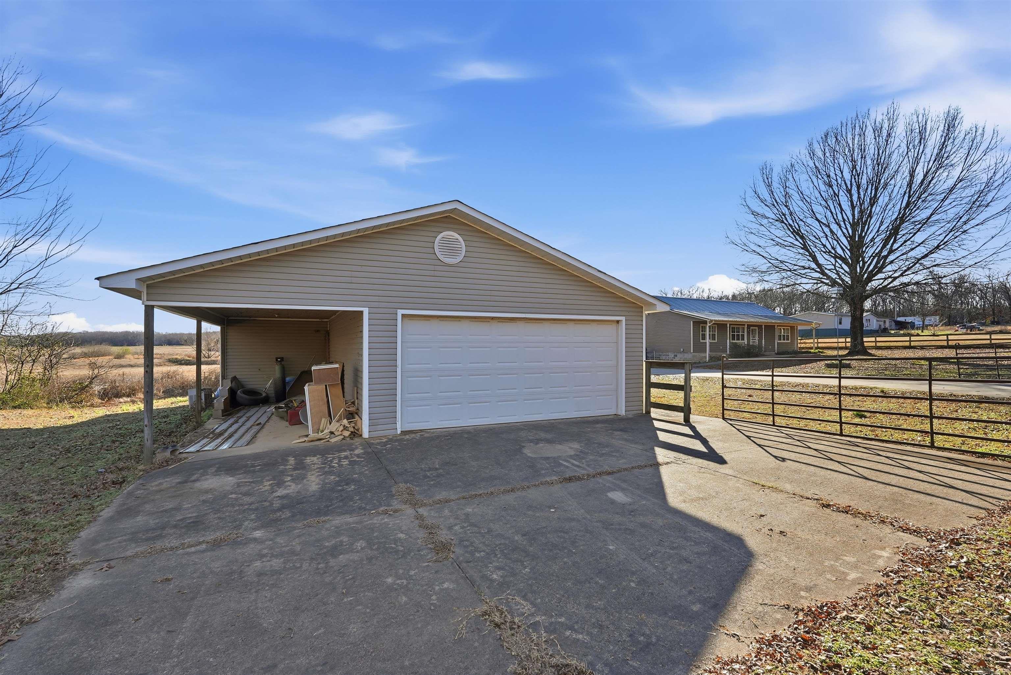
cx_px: 506
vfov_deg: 73.8
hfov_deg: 96.7
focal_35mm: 16
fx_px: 450
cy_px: 338
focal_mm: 16
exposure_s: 1/1250
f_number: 9
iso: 250
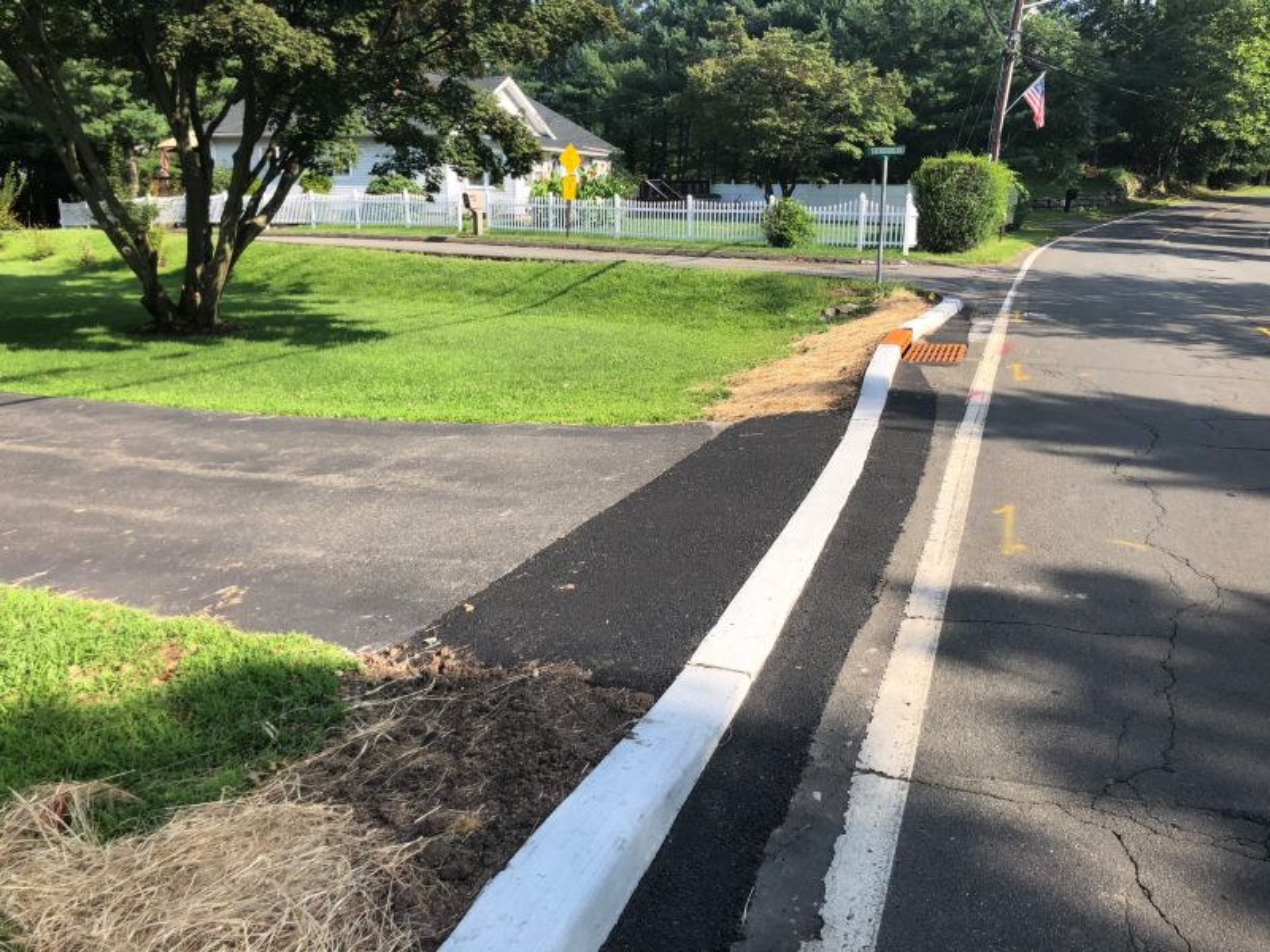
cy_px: 476
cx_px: 635
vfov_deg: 49.7
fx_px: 1027
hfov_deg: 63.4
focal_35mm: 28
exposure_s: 1/1171
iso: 20
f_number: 1.8
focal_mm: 4
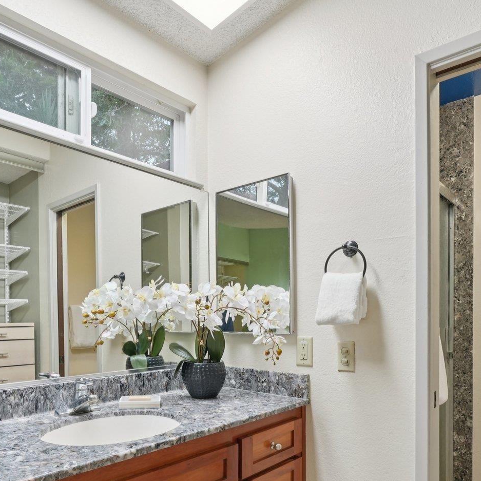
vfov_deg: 59.9
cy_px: 309
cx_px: 233
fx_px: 409
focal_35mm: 26
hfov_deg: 60.9
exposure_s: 1/20
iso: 800
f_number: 8
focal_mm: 14
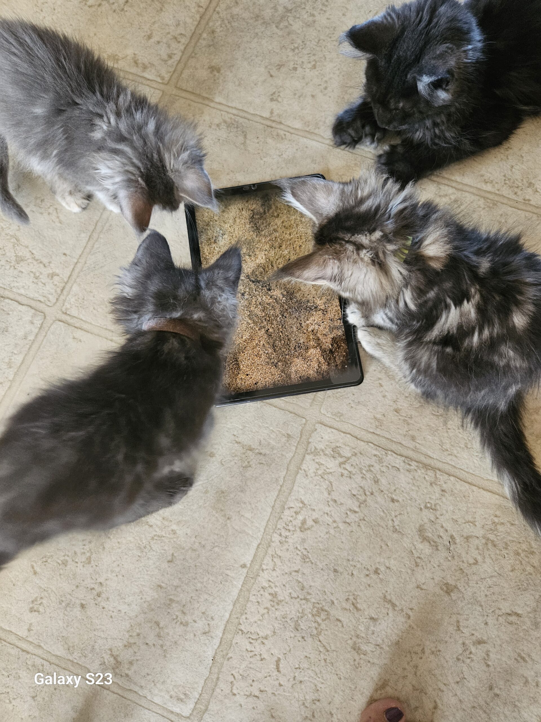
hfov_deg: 58.9
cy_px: 361
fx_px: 479
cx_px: 270
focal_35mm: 23
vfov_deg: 73.9
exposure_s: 1/40
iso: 640
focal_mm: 5.4
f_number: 1.8
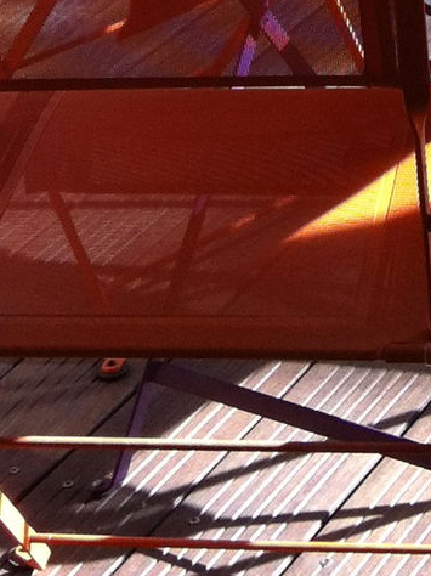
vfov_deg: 11.6
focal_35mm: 158
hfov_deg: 9.3
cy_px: -453
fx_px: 2625
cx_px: 492
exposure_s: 1/206
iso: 80
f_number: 2.8
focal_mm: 3.85
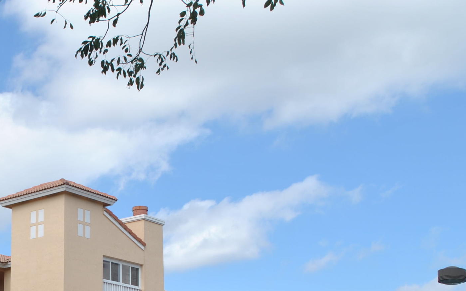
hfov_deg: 25.1
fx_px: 1003
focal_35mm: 79
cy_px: 292
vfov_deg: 16.2
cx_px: 24
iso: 100
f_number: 8
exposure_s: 1/250
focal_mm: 24
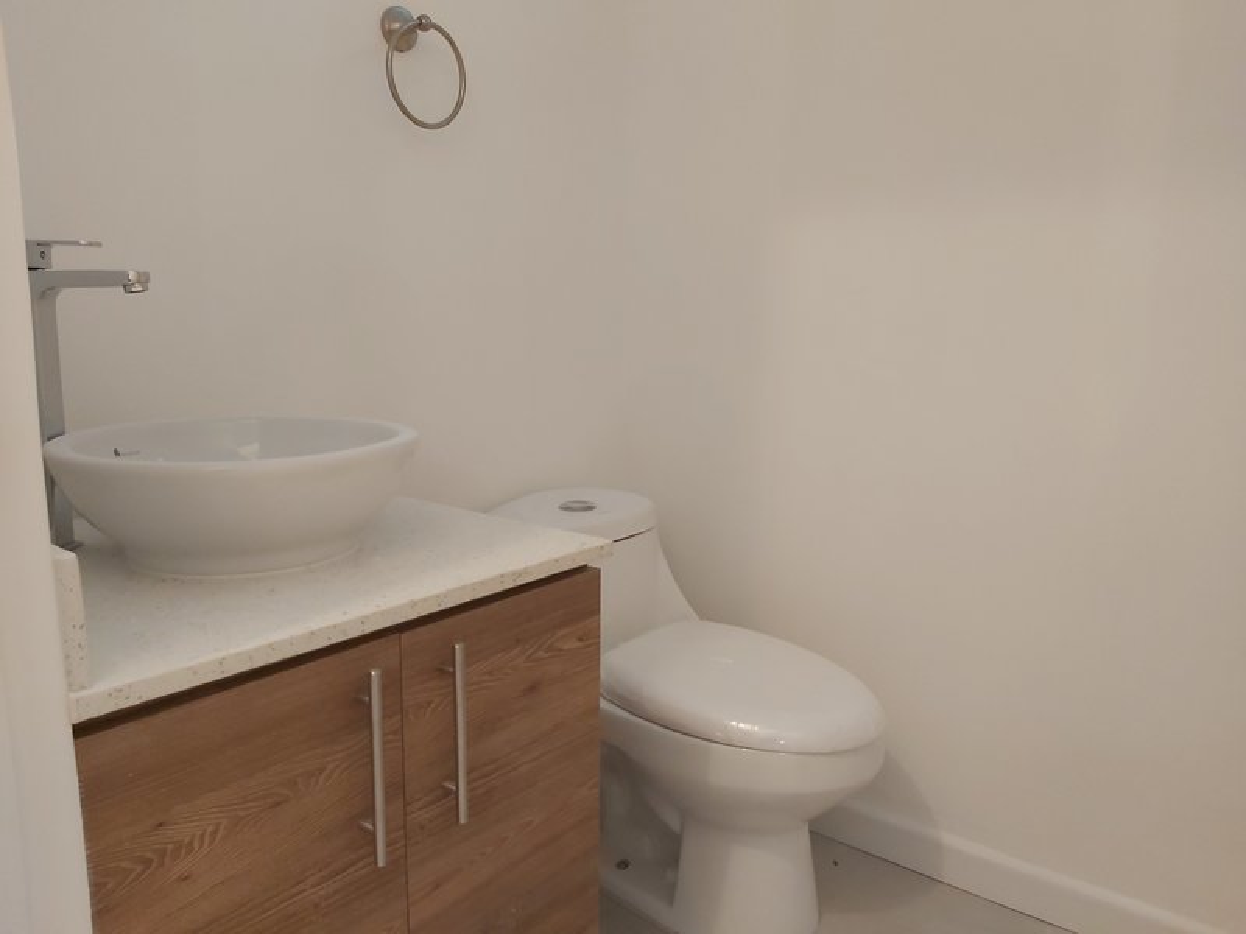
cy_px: 467
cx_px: 623
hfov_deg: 67.3
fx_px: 936
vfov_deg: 53.1
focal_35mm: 26
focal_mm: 3.92
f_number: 1.7
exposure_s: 1/50
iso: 160
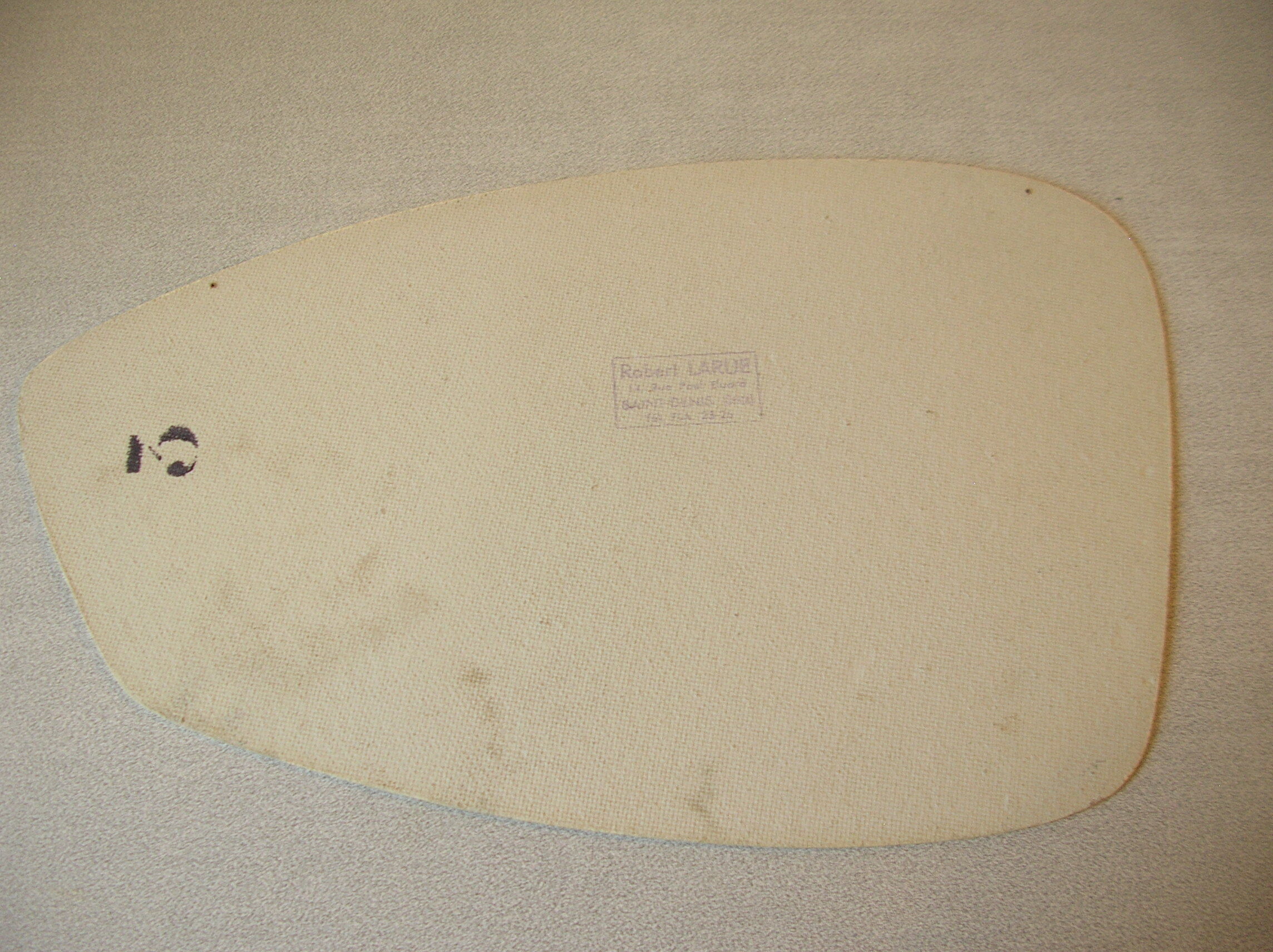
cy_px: 476
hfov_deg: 52.7
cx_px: 636
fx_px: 1286
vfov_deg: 40.6
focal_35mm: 35
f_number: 2.8
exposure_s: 1/5.2
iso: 73
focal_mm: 5.8
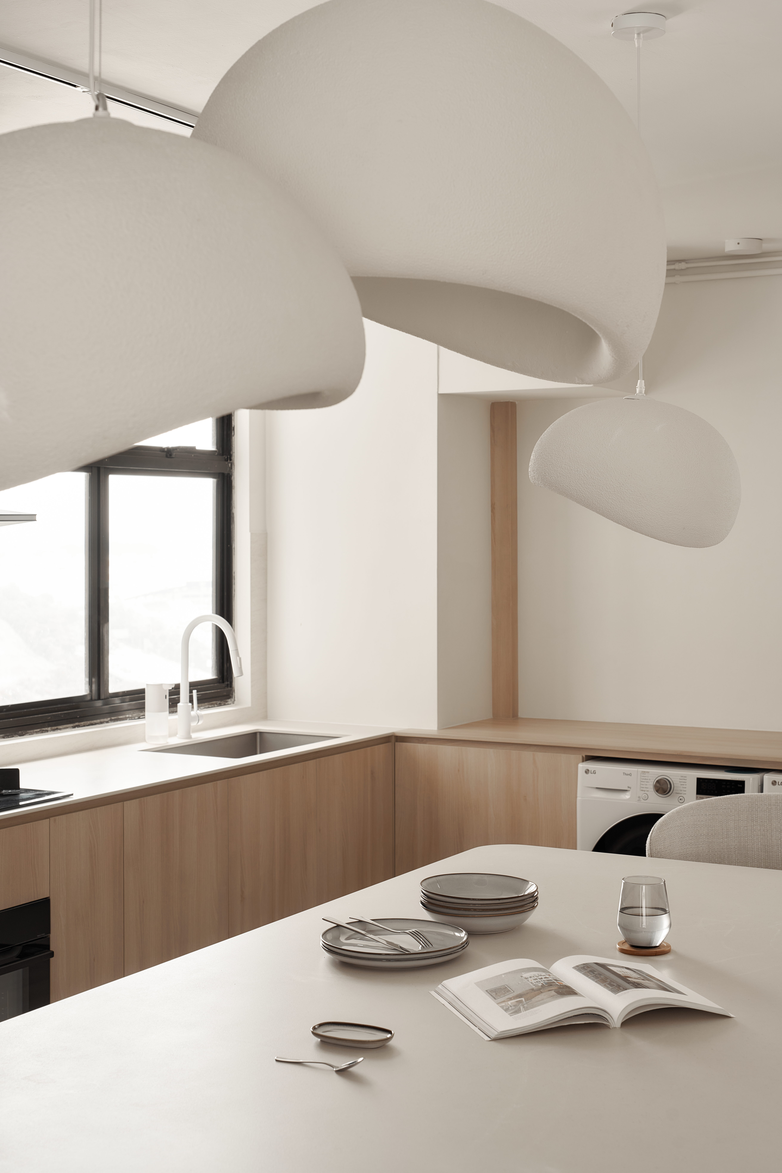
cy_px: 586
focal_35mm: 50
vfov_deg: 39.6
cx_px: 391
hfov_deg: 27.0
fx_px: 1629
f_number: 8
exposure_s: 1/6
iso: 100
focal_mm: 50
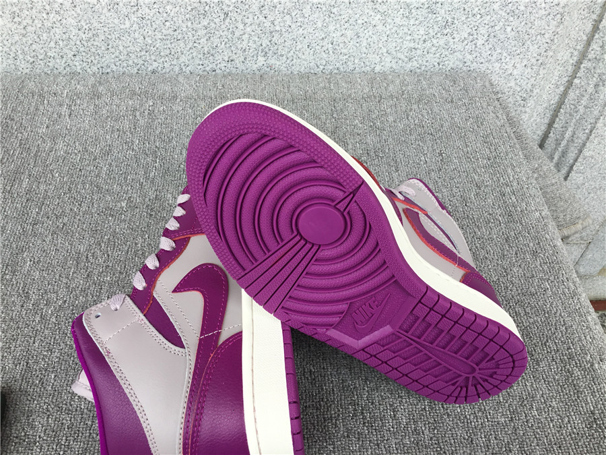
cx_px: 303
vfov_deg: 45.4
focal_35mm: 31
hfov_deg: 58.4
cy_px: 228
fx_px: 543
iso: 25
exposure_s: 1/223
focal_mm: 3.3
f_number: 2.4
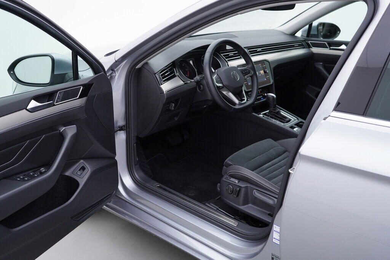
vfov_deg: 36.9
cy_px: 130
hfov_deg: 53.1
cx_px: 195
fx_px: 390
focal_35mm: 36
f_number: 3.2
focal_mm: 24
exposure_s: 1/50
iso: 125
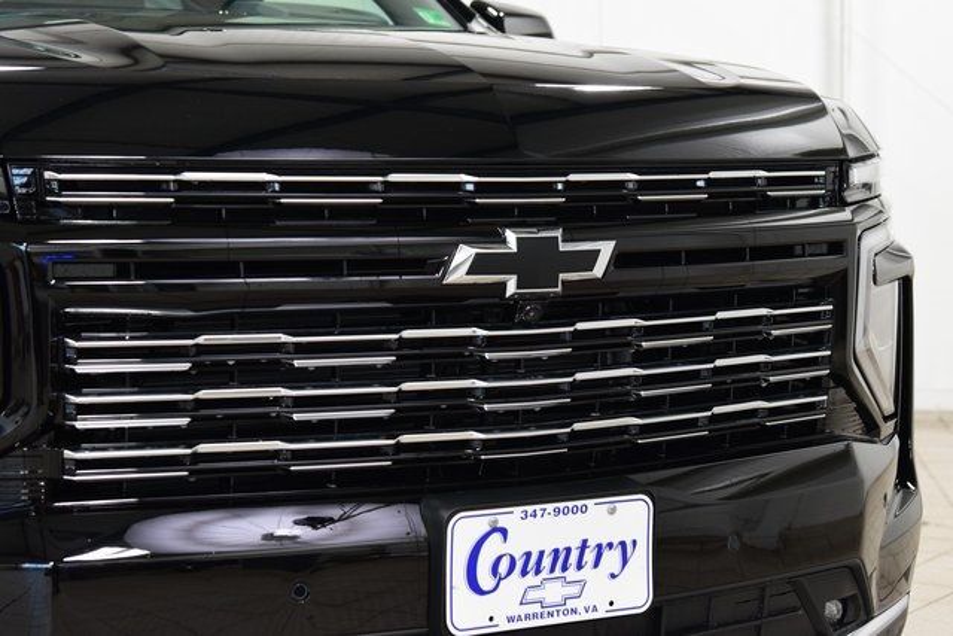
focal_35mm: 75
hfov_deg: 27.0
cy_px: 318
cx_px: 476
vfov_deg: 18.2
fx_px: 1986
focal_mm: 50
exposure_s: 1/60
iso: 1600
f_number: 4.5
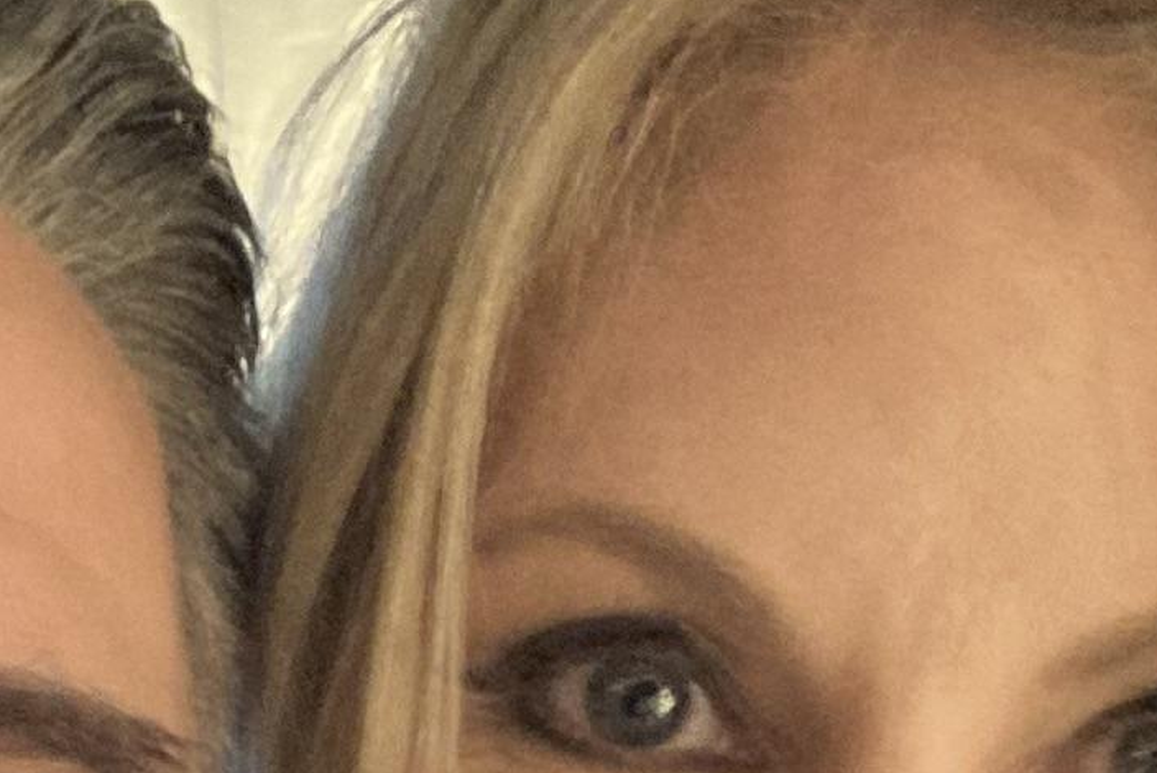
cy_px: 1607
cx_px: 64
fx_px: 4694
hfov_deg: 13.9
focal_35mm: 146
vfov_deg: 8.8
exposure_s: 1/15
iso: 640
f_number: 2.2
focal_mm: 2.87
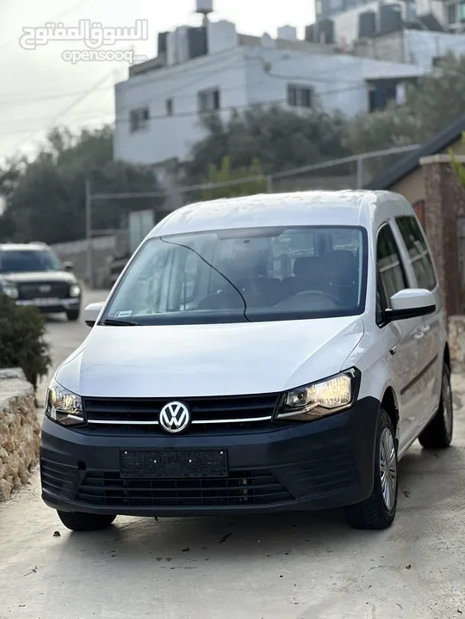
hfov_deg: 19.1
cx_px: 232
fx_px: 1379
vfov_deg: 25.3
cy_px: 310
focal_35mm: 77
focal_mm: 9
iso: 25
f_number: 2.8
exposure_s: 1/229
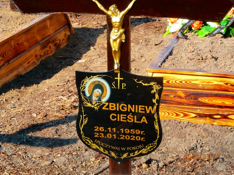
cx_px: 117
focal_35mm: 110
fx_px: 744
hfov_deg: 17.9
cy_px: 88
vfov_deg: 13.5
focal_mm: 19.54
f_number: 5.4
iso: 100
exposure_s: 1/200
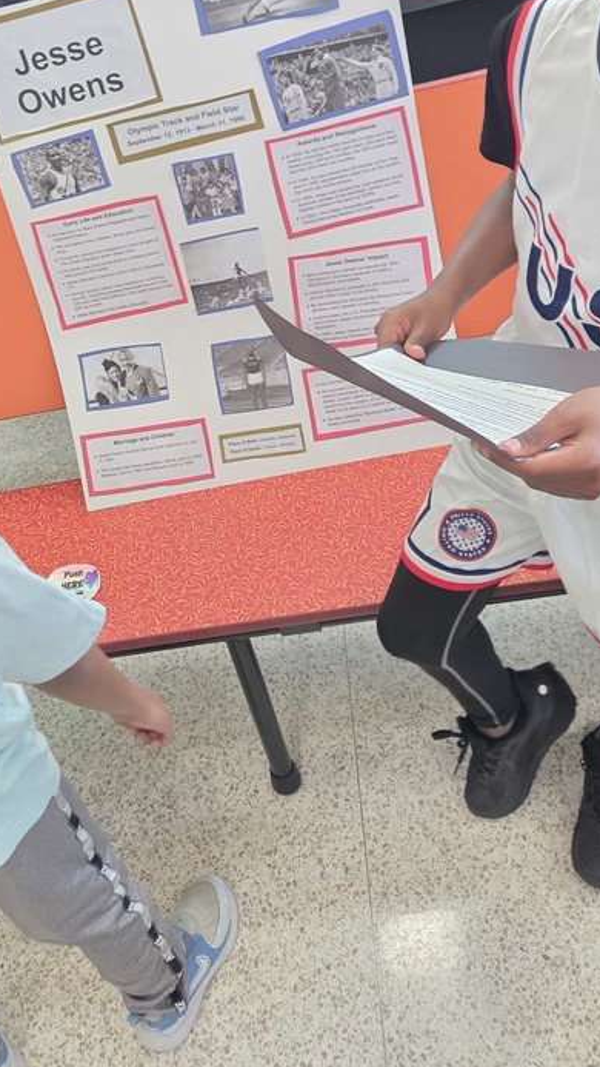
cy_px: 303
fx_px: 1046
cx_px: 188
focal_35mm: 37
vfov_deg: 52.3
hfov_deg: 31.7
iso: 400
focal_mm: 5.4
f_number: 1.8
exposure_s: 1/120
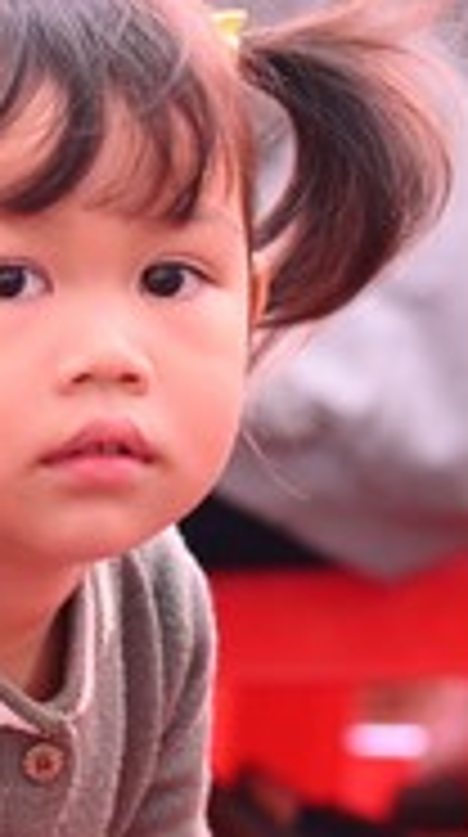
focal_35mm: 440
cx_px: 189
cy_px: 536
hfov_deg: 2.7
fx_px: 9751
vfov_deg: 4.9
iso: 1600
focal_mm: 120
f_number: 4.5
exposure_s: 1/160
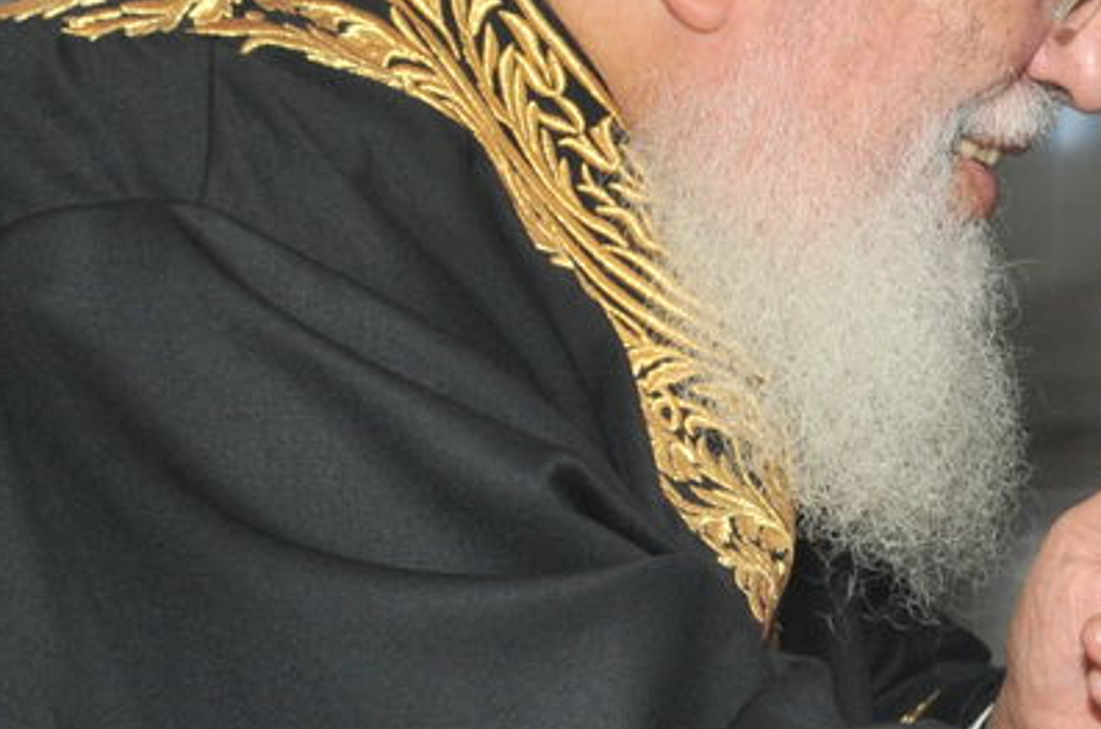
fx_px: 3716
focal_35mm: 122
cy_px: 198
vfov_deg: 11.2
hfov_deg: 16.1
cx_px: 1395
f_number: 6.3
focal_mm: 23
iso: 500
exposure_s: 1/100
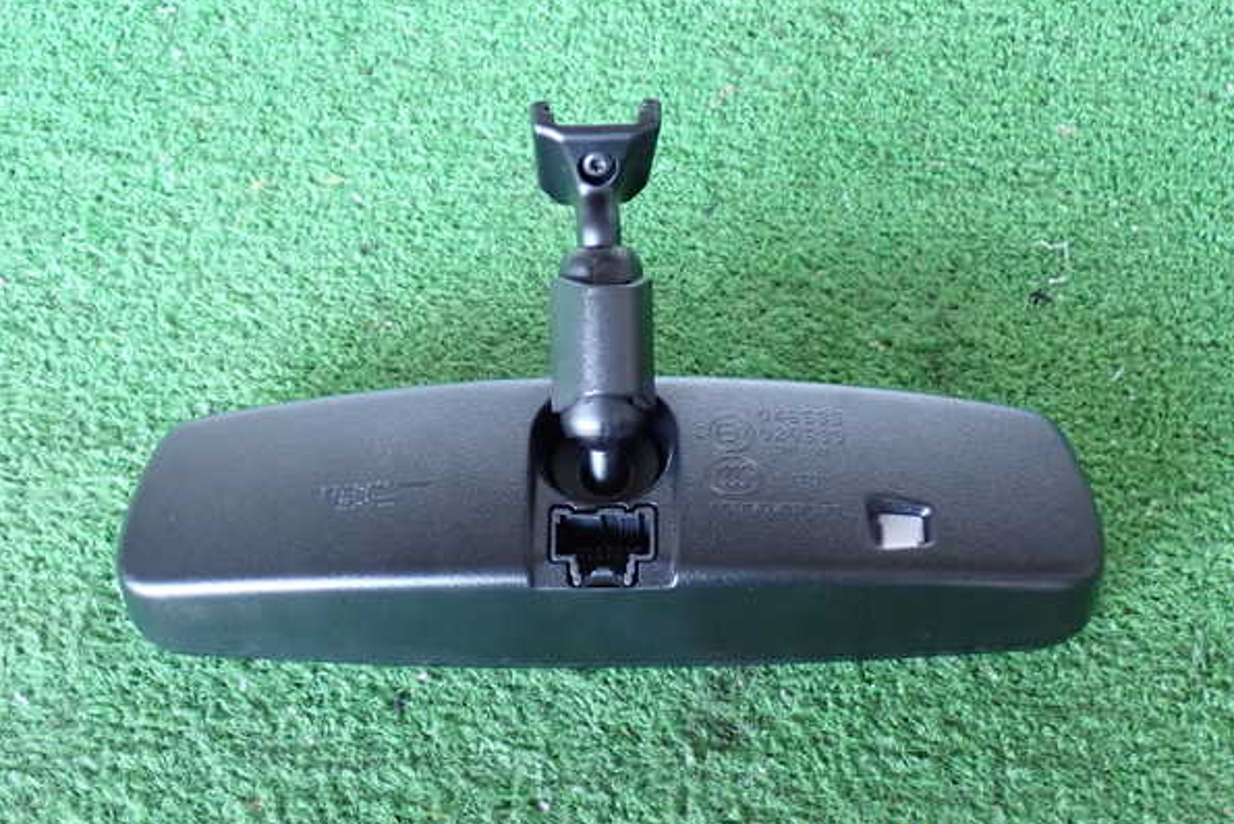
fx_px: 1474
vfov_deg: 31.2
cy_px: 407
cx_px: 618
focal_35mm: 43
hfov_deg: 45.4
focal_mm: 7.31
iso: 800
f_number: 2.8
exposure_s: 1/25
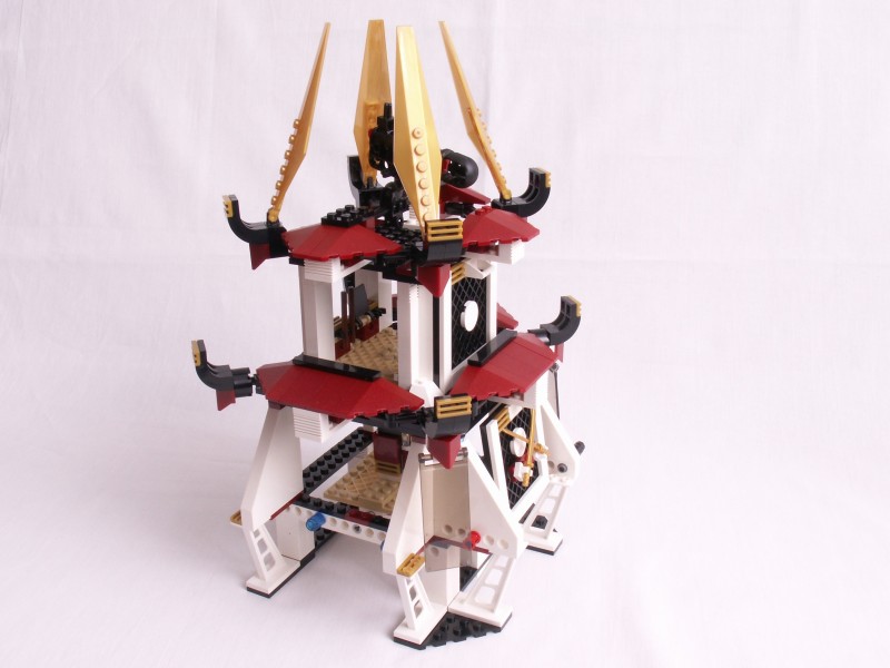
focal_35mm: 35
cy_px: 334
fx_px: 900
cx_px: 445
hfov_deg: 52.6
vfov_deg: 40.7
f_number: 8
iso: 50
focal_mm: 5.86
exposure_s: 1/1.67
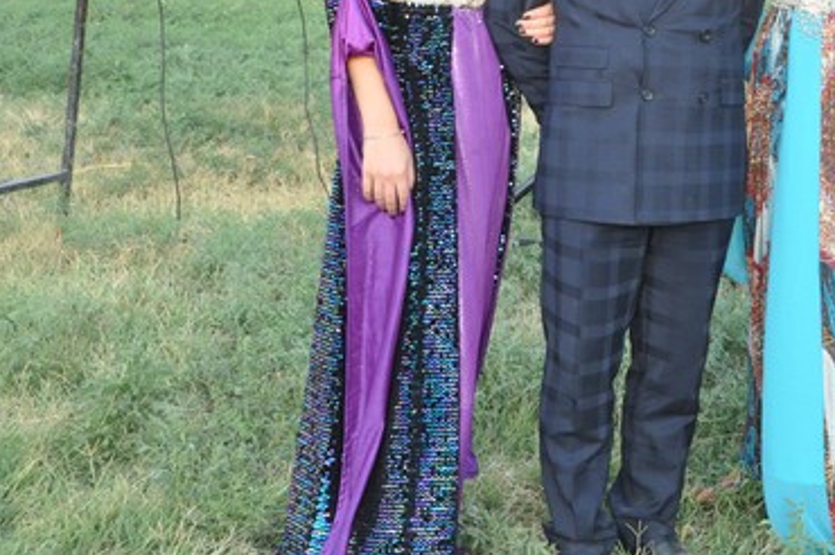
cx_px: 738
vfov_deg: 19.0
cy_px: 103
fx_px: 1644
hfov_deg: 27.6
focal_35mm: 71
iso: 1250
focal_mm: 25
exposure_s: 1/125
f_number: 11
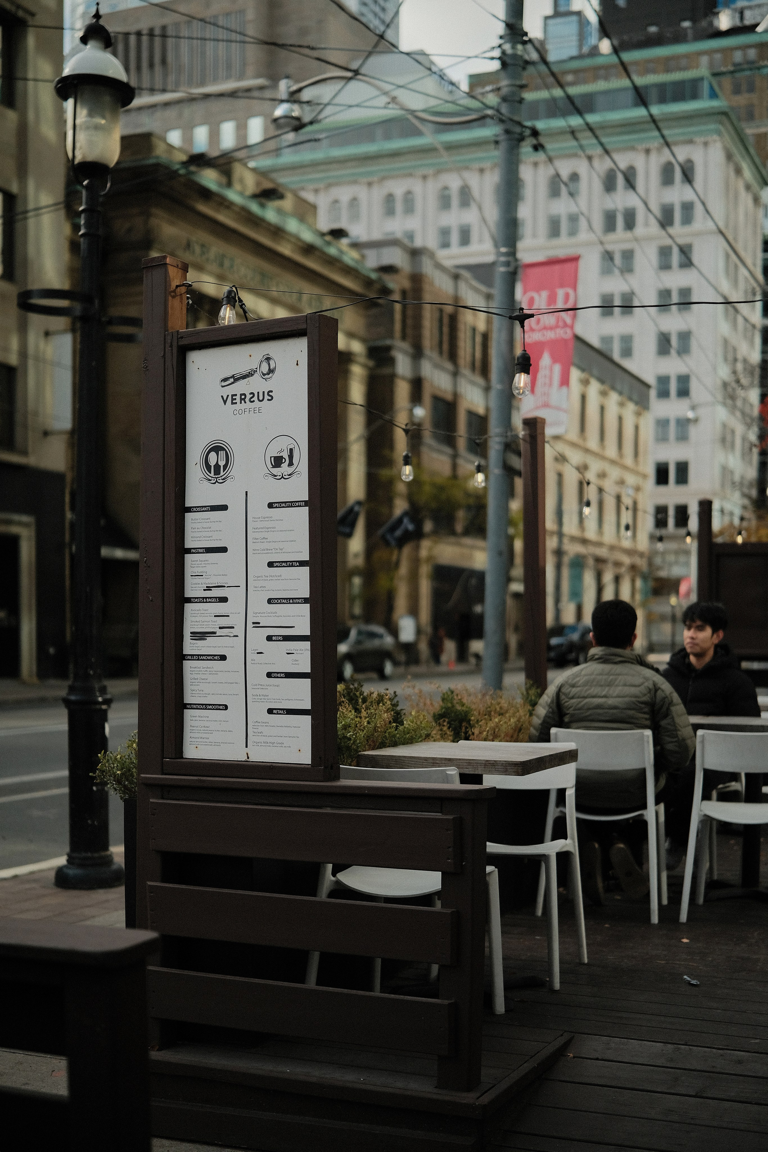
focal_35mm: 41
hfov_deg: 32.6
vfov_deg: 47.4
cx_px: 384
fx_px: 1312
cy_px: 576
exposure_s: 1/13000
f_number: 1.2
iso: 640
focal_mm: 27
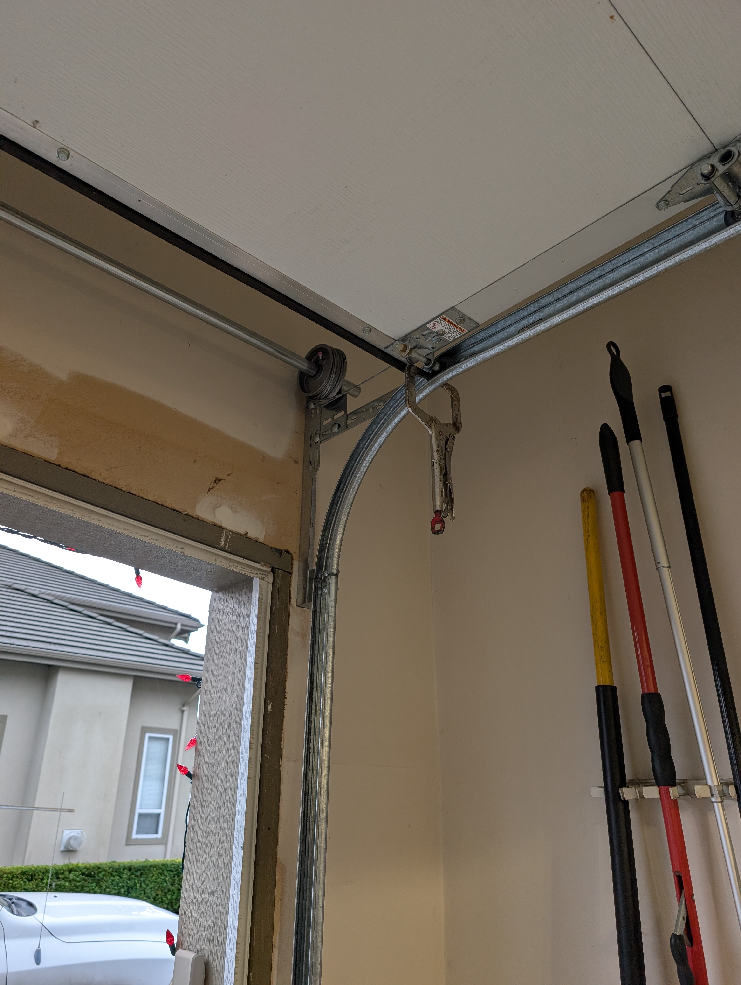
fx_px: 683
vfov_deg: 71.5
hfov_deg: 56.9
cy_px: 492
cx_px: 370
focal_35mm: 24
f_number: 1.68
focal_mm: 6.9
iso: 88
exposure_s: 1/120
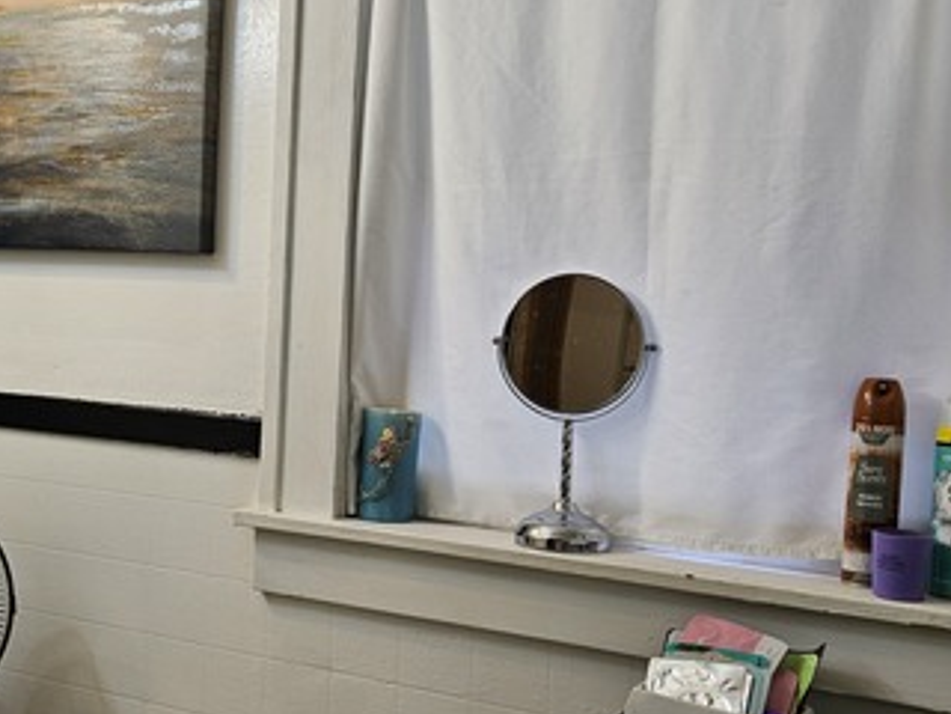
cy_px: 369
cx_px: 267
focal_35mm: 46
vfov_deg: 31.5
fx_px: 1264
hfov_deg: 40.4
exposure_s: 1/120
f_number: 1.8
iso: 80
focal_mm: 5.4
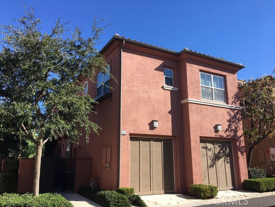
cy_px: 104
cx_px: 138
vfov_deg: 48.2
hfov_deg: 61.7
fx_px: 230
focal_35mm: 29
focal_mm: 4.15
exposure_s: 1/646
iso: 25
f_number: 2.2
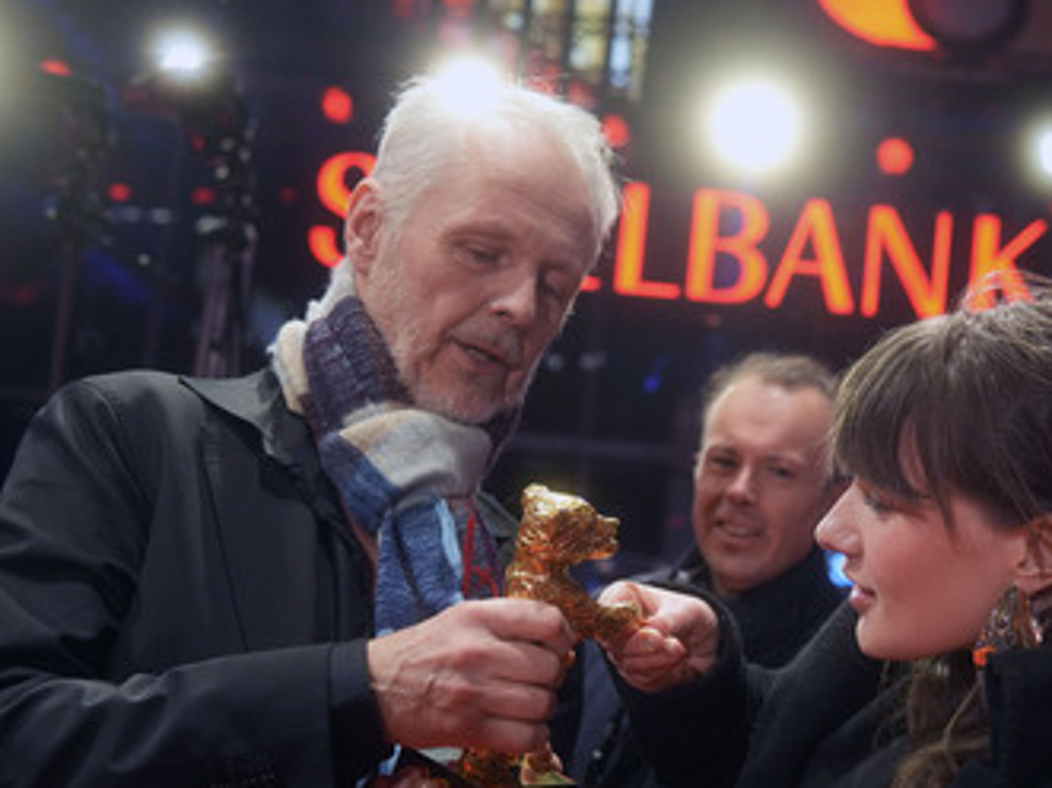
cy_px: 467
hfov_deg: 32.4
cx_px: 714
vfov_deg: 24.8
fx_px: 1792
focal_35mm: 59
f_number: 3.2
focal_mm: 30
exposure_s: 1/100
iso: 640
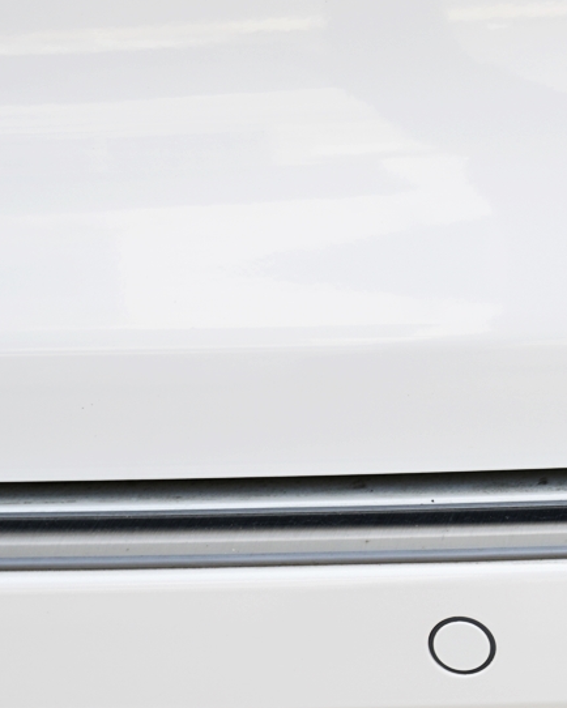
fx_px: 2977
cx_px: 1141
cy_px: 512
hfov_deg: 10.1
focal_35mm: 142
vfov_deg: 13.5
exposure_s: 1/100
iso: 100
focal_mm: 41
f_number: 5
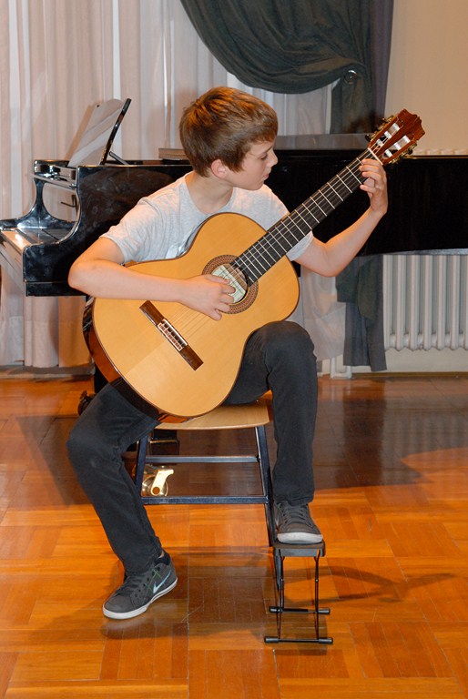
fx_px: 1458
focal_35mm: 75
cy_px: 350
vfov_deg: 27.0
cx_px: 234
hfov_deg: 18.2
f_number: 7.1
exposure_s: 1/60
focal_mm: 50
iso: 1000
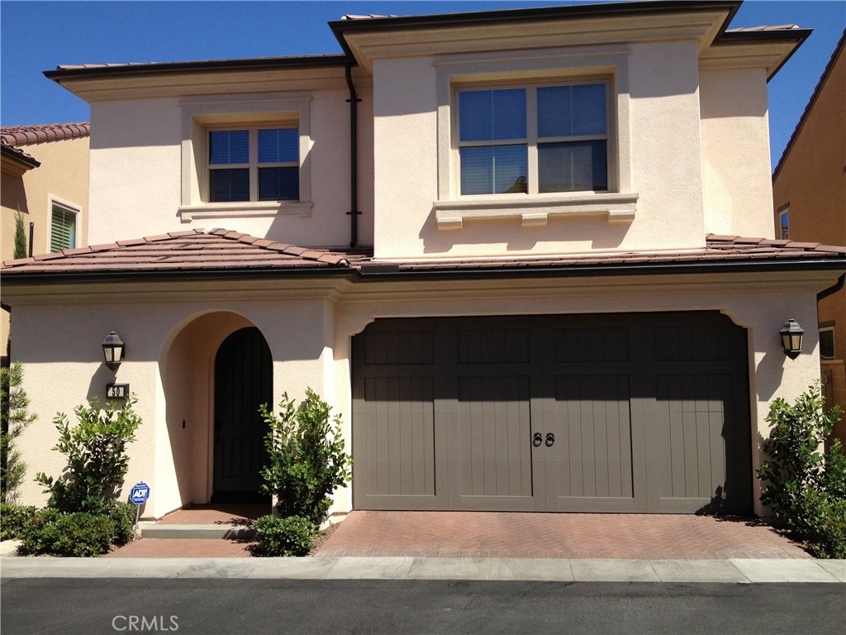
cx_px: 423
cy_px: 318
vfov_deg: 40.7
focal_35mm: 35
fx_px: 855
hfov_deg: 52.6
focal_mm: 4.28
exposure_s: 1/1905
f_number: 2.4
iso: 50
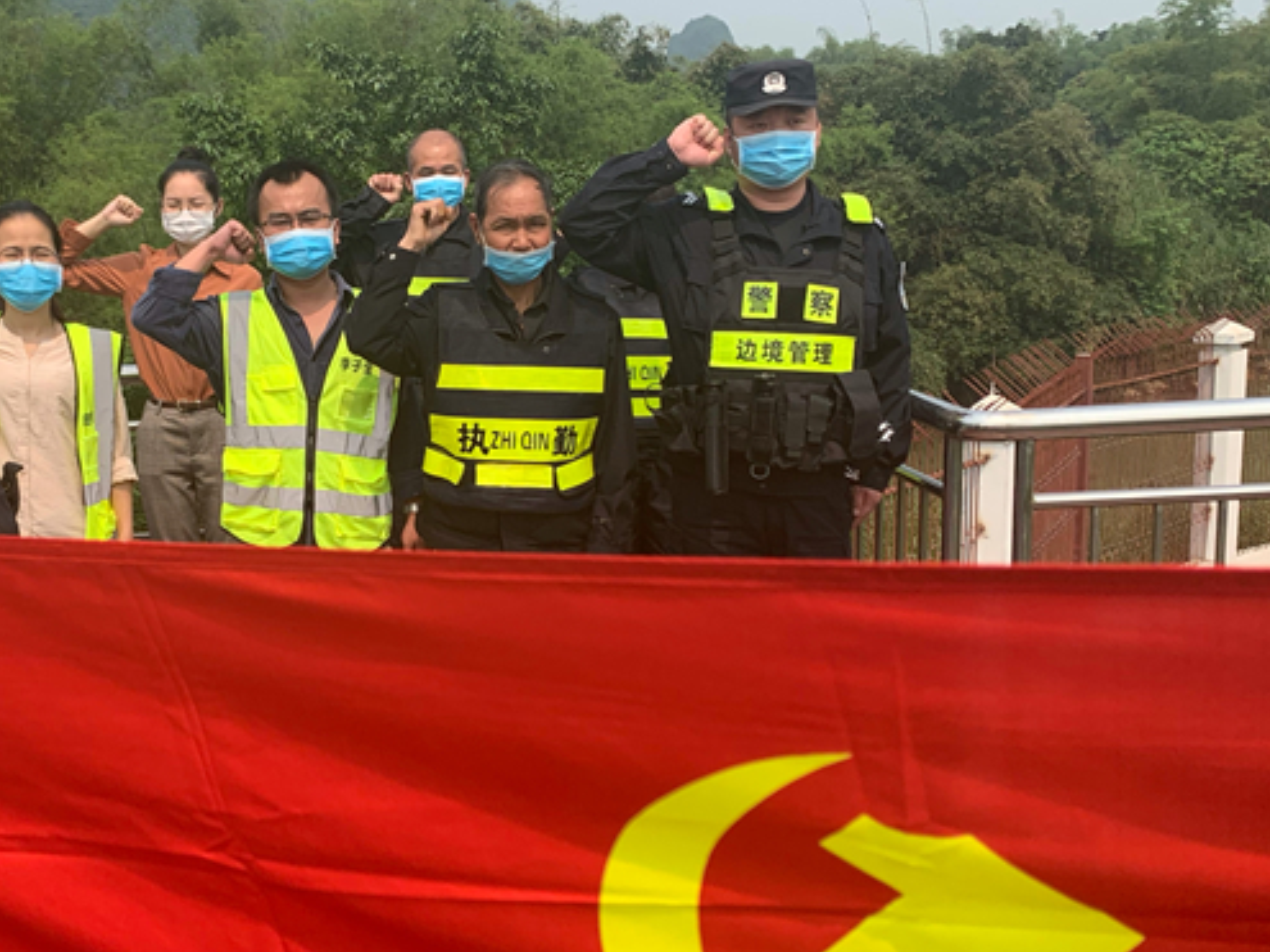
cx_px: 382
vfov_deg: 34.3
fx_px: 1541
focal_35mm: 42
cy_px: 525
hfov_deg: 43.9
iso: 25
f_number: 1.8
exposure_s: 1/1953
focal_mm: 4.25
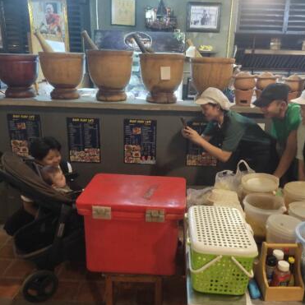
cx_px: 165
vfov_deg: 52.5
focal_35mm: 31
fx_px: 309
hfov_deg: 52.5
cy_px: 152
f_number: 1.79
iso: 725
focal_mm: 4.74
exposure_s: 1/25
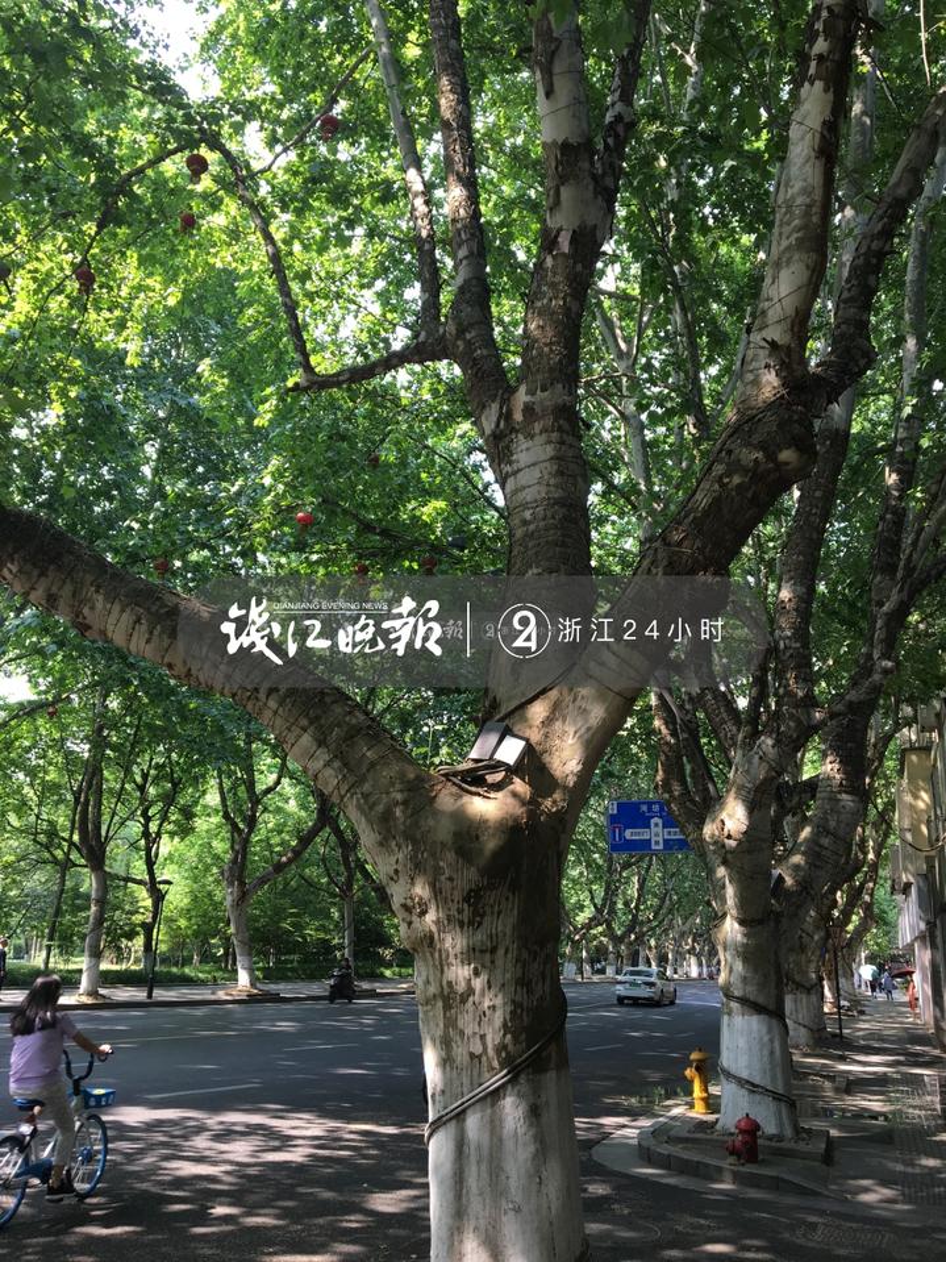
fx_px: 1057
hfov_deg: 48.2
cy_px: 631
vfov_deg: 61.7
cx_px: 473
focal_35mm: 29
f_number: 2.2
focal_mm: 4.15
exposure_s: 1/100
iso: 25
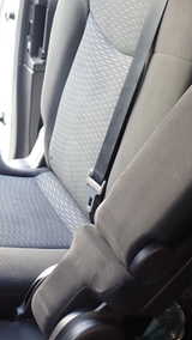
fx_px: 624
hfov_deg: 17.4
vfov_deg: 30.1
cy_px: 249
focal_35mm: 69
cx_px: 43
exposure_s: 1/60
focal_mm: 5.4
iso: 200
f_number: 2.3
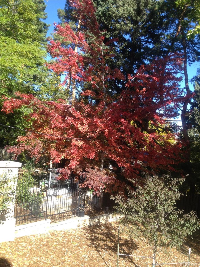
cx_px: 100
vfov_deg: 52.6
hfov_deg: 40.7
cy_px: 134
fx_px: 270
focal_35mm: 35
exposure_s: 1/452
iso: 50
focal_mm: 4.28
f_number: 2.4
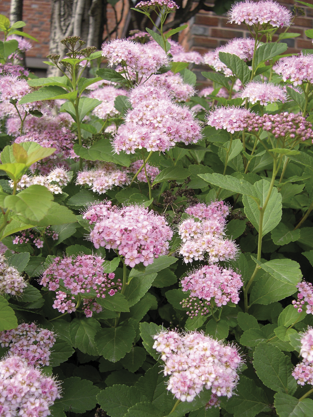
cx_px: 161
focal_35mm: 40
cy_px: 208
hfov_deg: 36.0
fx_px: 482
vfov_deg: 46.8
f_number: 2.8
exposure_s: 1/471
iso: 100
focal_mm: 8
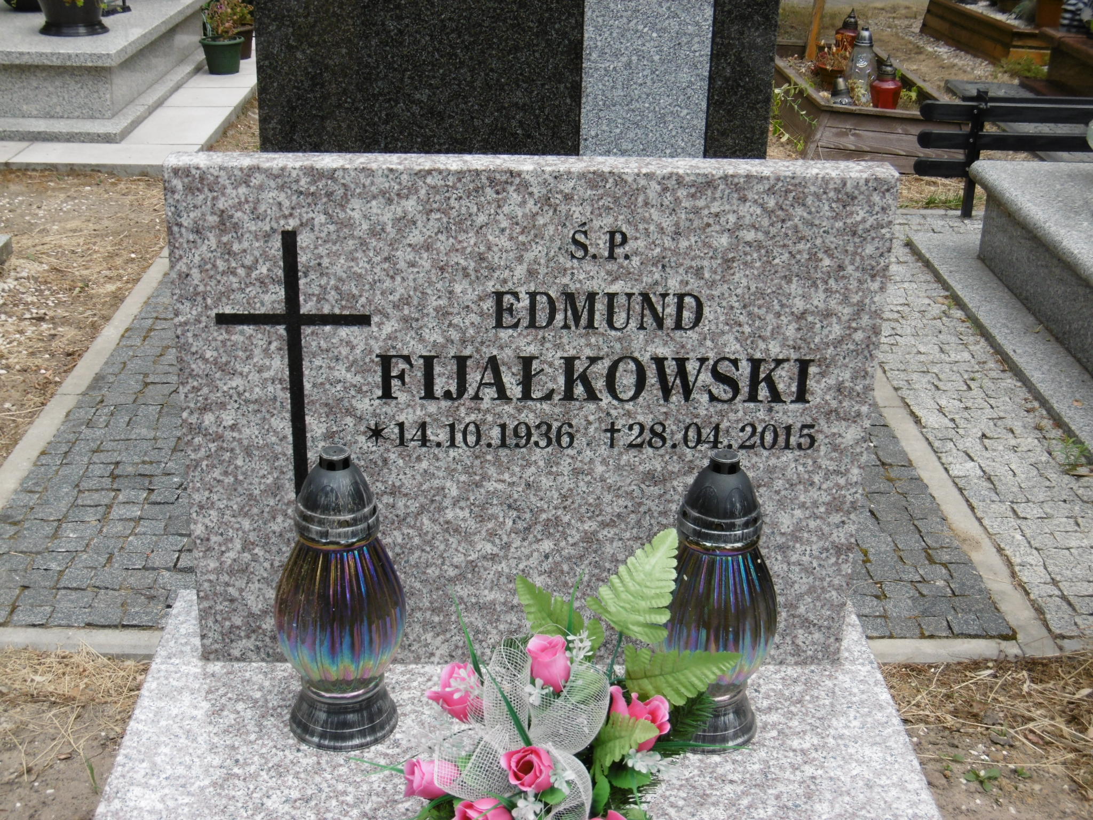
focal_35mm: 51
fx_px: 1610
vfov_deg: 28.6
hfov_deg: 37.5
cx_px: 546
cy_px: 410
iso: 100
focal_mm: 9.2
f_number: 4
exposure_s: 1/400
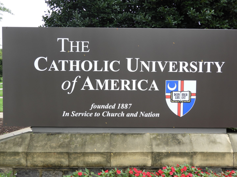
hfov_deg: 46.8
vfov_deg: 36.0
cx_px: 118
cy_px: 88
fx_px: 274
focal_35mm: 40
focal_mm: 7.2
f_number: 3.8
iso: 100
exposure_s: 1/160
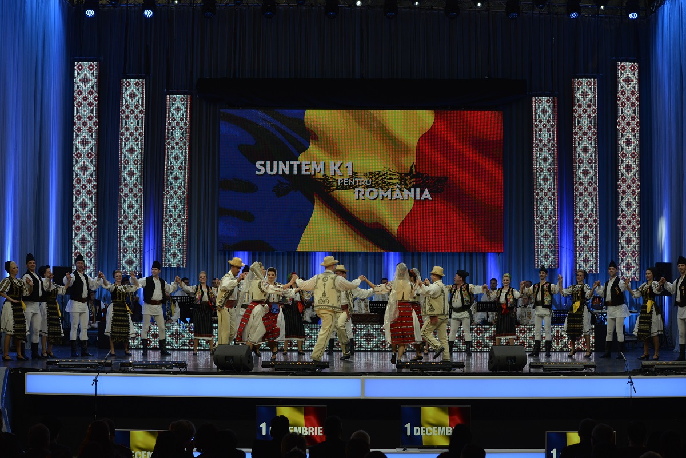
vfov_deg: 19.5
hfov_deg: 28.8
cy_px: 229
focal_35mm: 70
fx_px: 1334
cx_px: 343
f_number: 4.5
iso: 800
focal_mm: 70
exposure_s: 1/160
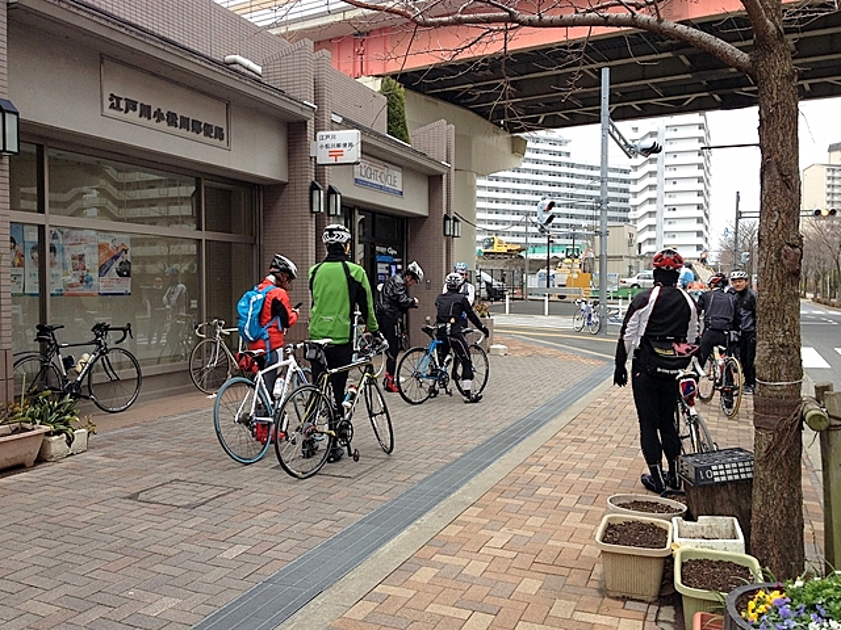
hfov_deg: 52.6
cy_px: 315
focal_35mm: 35
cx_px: 420
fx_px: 850
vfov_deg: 40.7
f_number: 2.4
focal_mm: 4.28
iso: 64
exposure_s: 1/144
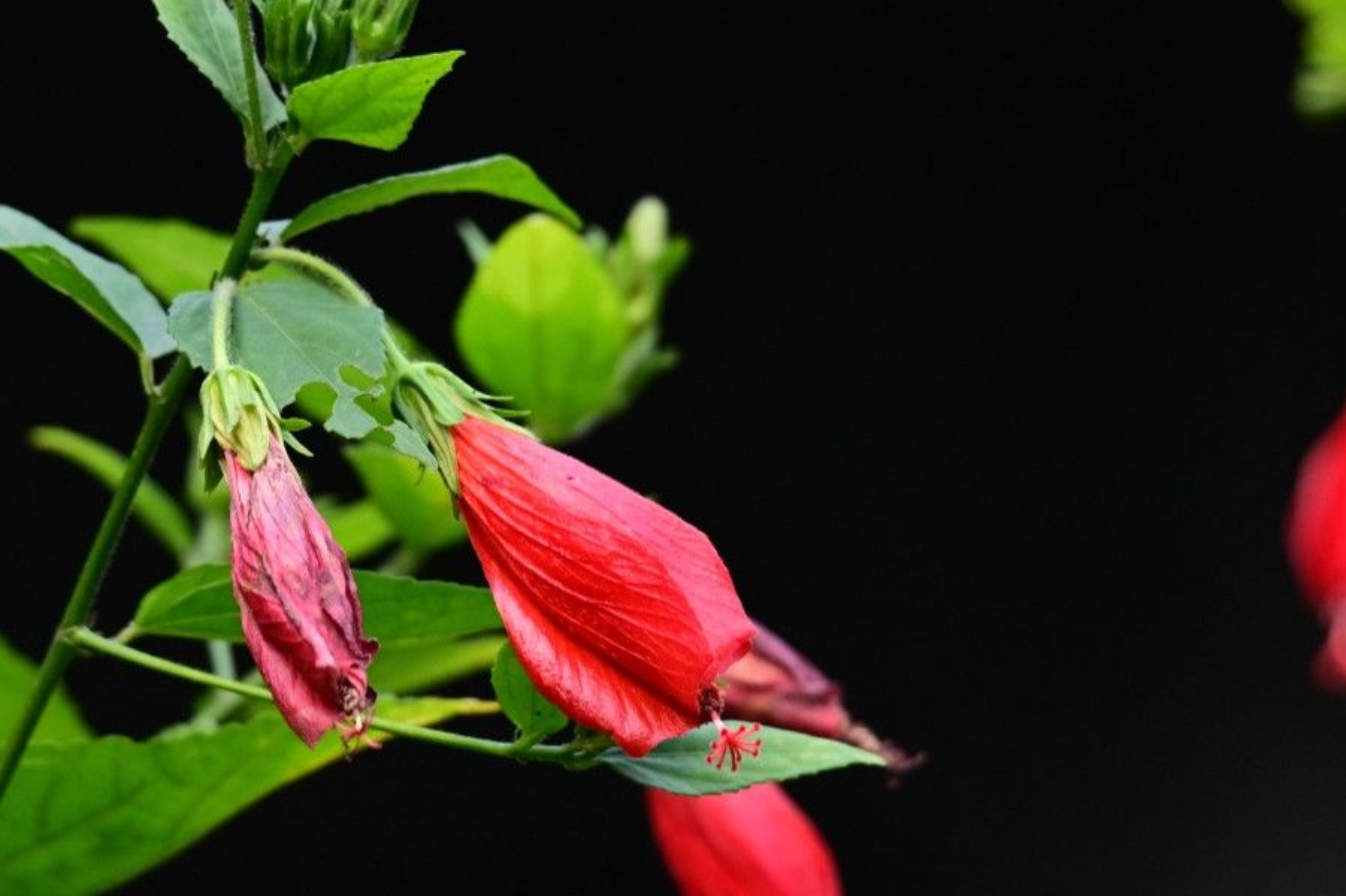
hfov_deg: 1.7
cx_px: 486
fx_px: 45296
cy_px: 616
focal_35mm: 1212
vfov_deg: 1.1
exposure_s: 1/500
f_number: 6.3
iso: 1100
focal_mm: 520
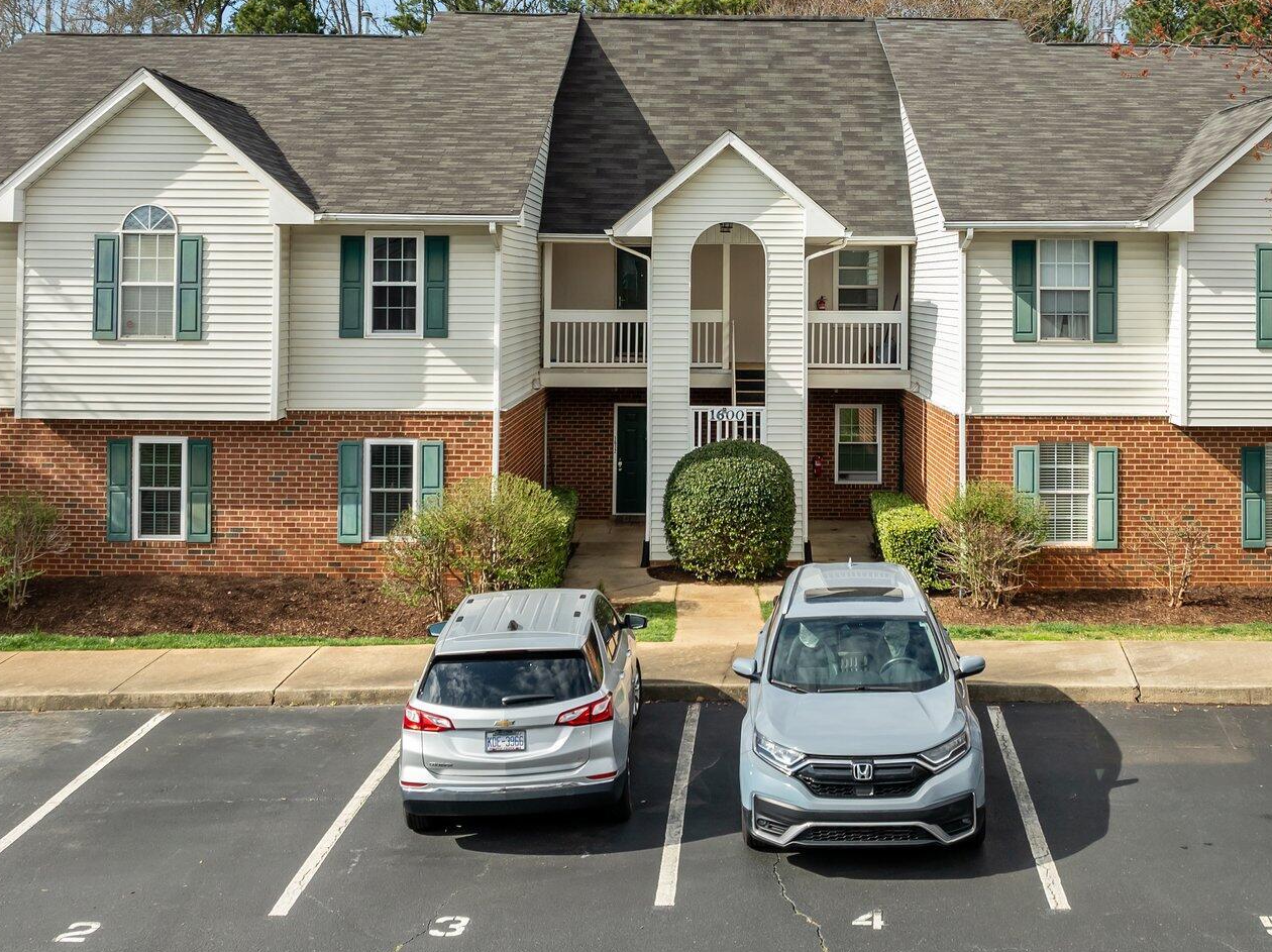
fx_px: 1432
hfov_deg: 47.8
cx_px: 717
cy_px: 283
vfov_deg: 36.2
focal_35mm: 39
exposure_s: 1/1250
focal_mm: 12.29
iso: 100
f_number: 2.8
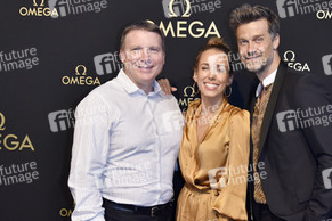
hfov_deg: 30.8
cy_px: 147
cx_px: 207
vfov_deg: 20.8
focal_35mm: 65
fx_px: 599
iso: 2500
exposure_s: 1/250
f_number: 7.1
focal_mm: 42
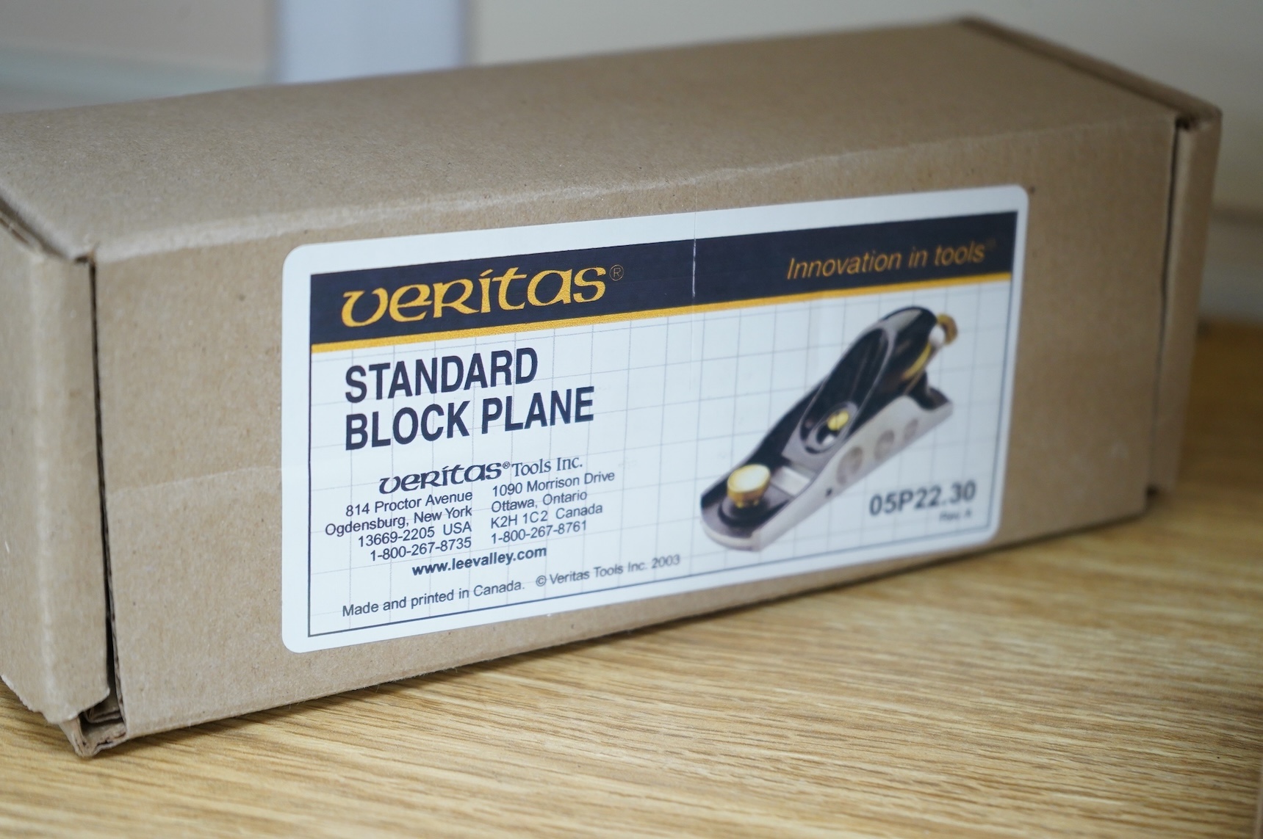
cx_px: 632
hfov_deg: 28.9
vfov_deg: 19.4
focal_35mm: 70
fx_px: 2454
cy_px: 420
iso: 2500
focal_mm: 70
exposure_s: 1/100
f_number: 5.6
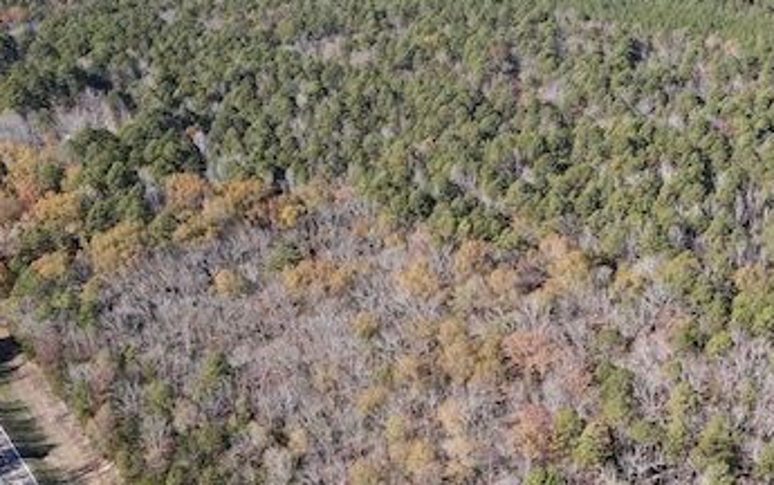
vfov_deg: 21.7
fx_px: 1245
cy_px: 406
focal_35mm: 59
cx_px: 583
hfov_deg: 33.8
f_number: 2.8
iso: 250
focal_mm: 4.5
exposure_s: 1/15
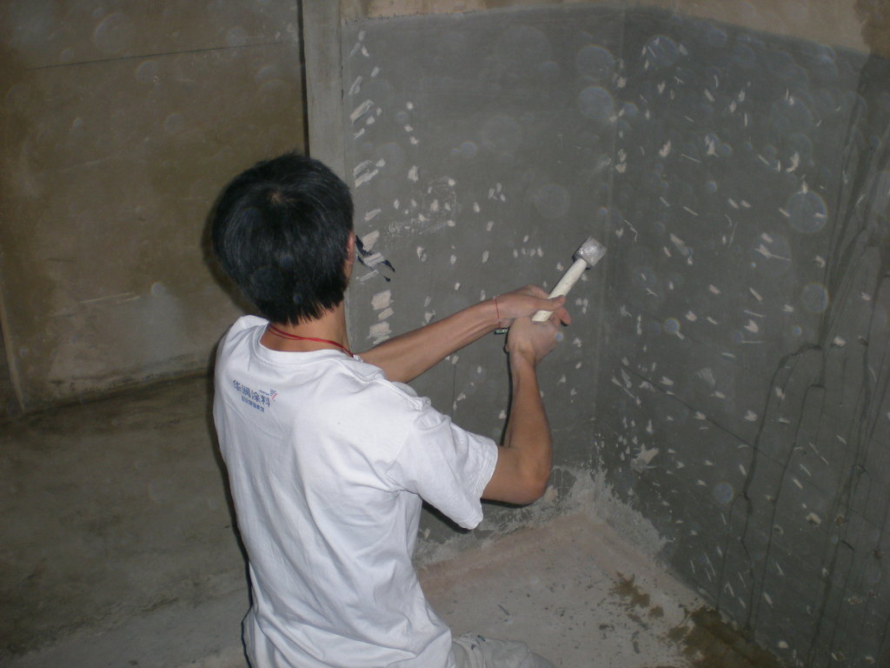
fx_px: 977
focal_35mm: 38
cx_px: 445
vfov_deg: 37.7
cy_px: 334
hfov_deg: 49.0
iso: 86
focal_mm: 6.3
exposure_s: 1/60
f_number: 3.1
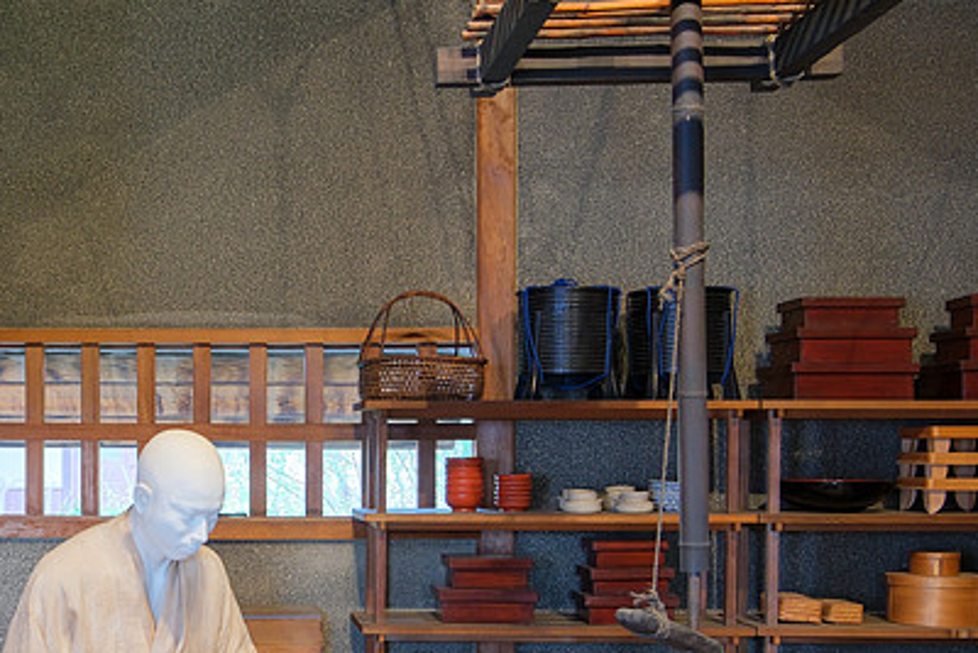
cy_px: 515
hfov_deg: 36.5
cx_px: 161
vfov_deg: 25.6
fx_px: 1413
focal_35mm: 52
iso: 500
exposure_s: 1/9
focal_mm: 17
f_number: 4
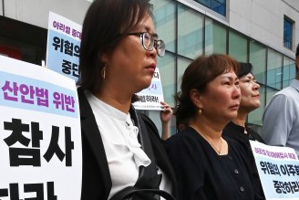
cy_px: 229
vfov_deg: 30.1
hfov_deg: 49.1
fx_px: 324
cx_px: 114
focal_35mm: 39
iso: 1250
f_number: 18
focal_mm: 16
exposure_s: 1/320
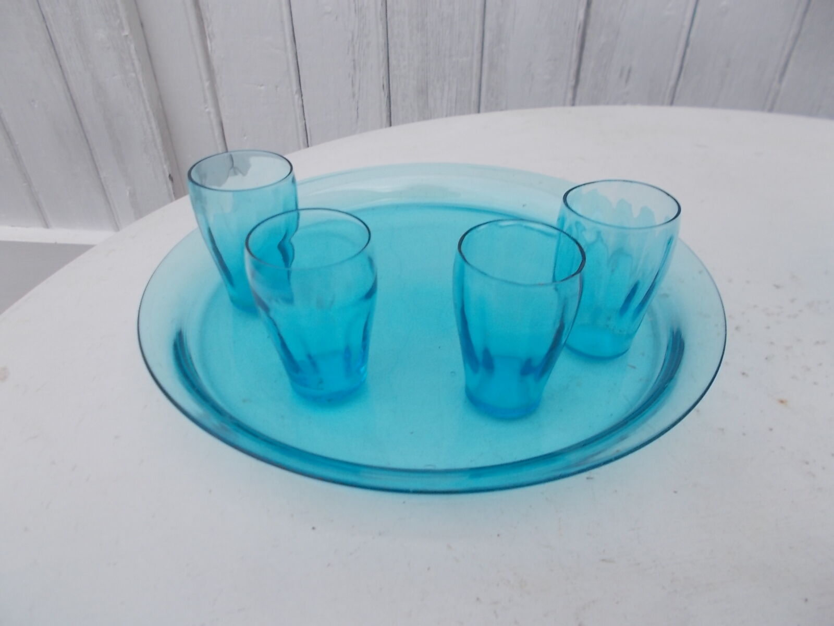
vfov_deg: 53.1
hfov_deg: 67.3
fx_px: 626
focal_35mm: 26
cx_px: 417
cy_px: 313
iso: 80
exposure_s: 1/200
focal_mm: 4.6
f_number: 3.2
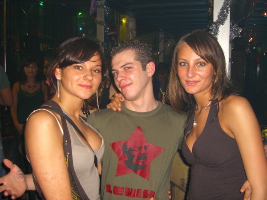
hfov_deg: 49.0
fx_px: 293
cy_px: 100
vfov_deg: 37.7
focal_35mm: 38
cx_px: 134
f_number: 2.8
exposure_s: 1/60
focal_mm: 7.9
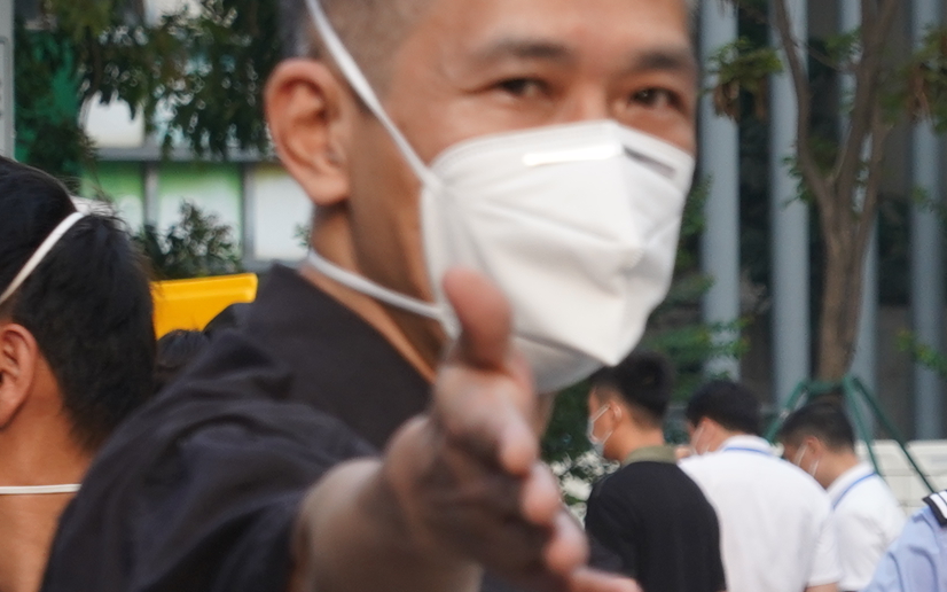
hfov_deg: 4.0
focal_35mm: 516
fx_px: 13316
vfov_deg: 2.5
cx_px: 1513
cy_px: 655
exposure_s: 1/125
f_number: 10
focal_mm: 105
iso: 400
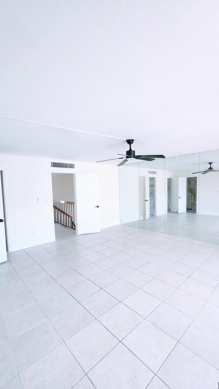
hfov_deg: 70.5
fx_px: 155
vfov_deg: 103.0
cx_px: 115
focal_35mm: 15
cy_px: 199
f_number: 2.2
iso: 100
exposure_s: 1/60
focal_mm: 1.74
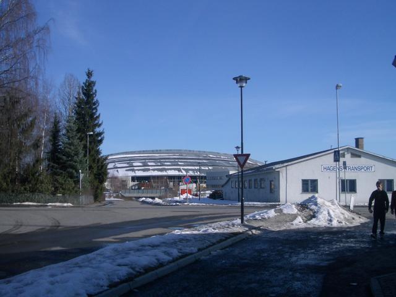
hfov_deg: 45.8
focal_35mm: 41
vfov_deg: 35.1
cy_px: 148
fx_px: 469
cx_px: 198
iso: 50
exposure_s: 1/500
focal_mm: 6.8
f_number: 4.6
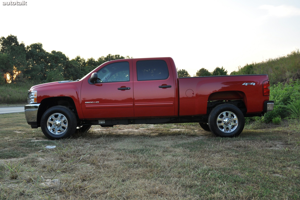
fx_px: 300
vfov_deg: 36.8
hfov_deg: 53.2
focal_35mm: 36
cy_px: 100
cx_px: 150
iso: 200
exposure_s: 1/125
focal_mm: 24
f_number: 6.3
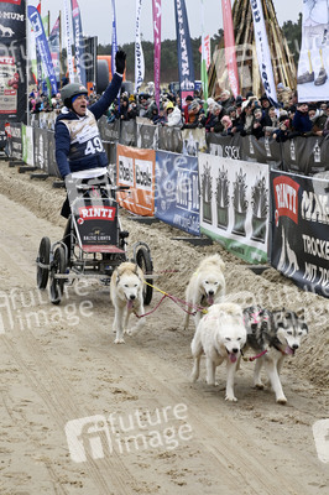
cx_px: 164
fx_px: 1648
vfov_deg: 17.1
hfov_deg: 11.4
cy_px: 248
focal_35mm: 120
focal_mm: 120
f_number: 14
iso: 1000
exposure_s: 1/250
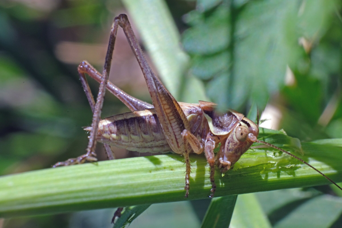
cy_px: 114
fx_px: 855
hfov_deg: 22.6
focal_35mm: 90
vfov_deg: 15.2
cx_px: 171
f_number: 16
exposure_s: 1/90
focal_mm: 60
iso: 640
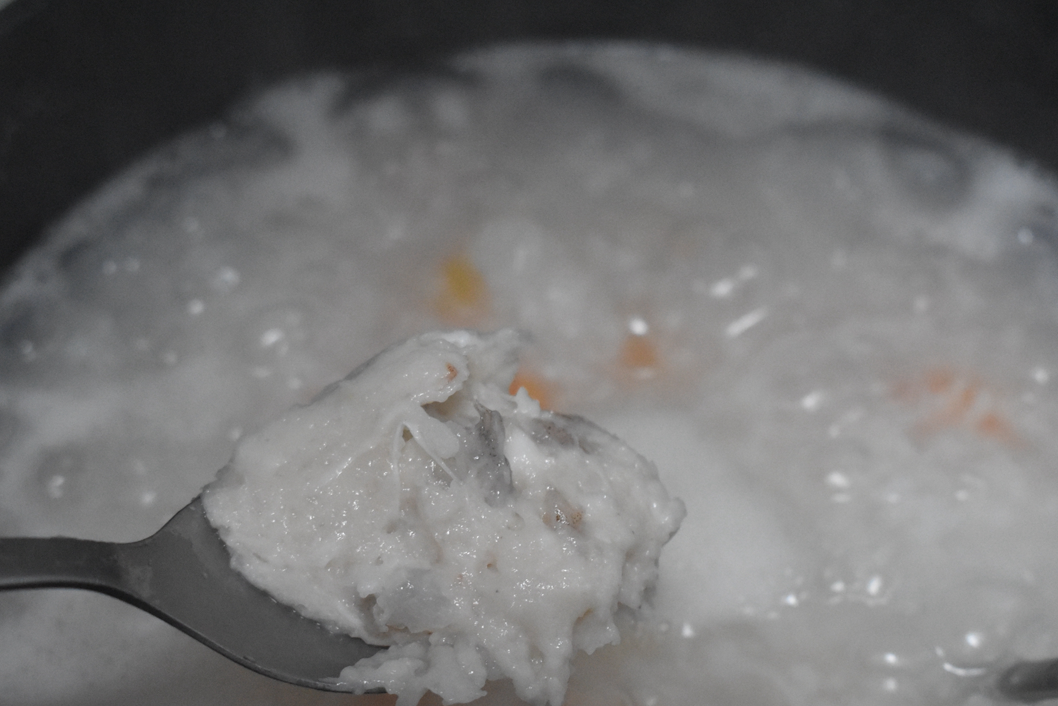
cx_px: 558
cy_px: 431
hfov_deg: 26.3
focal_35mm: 77
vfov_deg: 17.7
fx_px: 2263
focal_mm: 42
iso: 4500
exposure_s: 1/60
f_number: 5.6
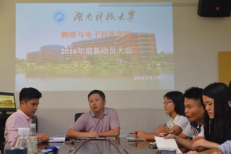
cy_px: 80
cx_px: 106
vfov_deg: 24.6
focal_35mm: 55
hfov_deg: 36.2
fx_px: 353
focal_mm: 28
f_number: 4
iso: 400
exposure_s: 1/40
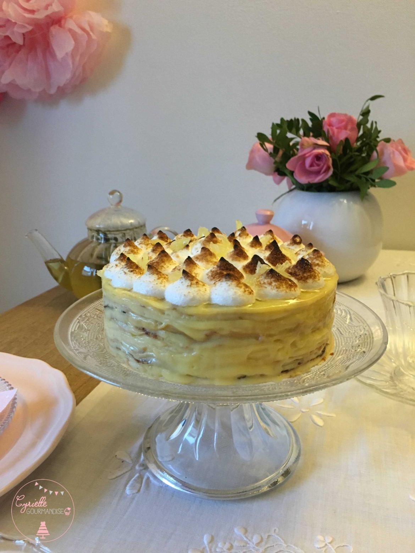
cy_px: 276
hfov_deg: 48.2
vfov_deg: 61.7
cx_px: 208
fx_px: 464
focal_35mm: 29
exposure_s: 1/20
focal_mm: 4.15
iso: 200
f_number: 2.2
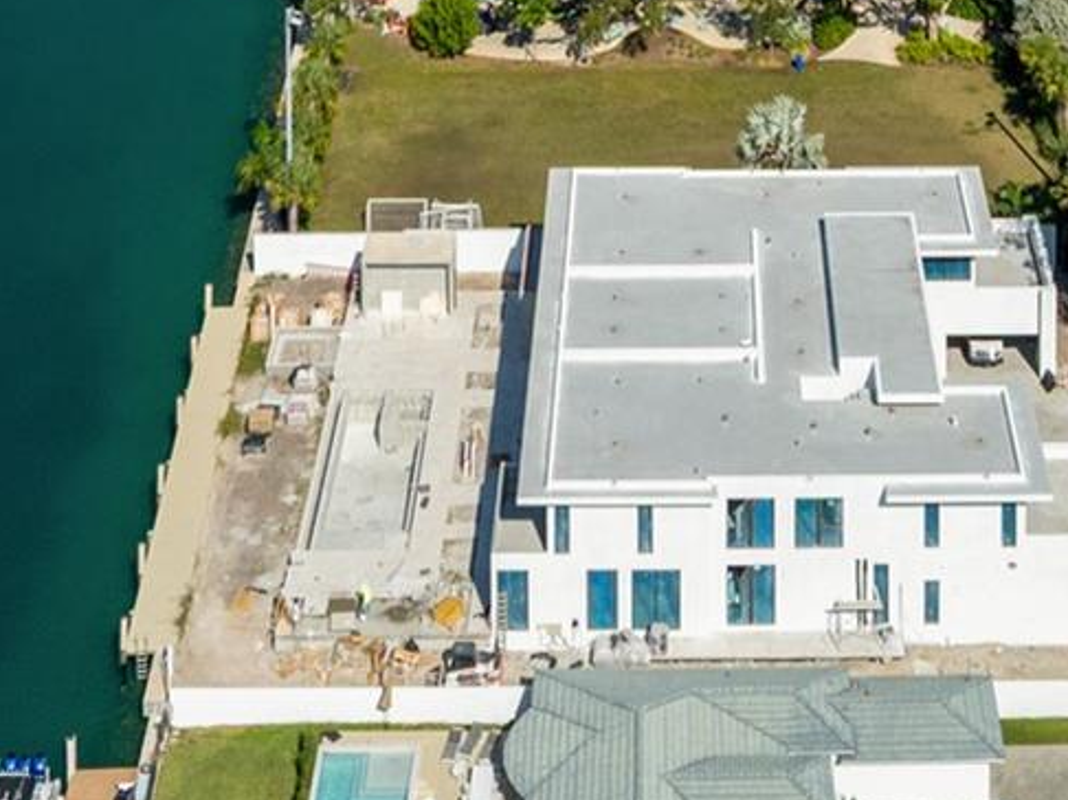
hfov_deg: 24.6
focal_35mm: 79
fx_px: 2436
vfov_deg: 16.9
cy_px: -405
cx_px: 683
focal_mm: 12.29
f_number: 2.8
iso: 100
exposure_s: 1/1600
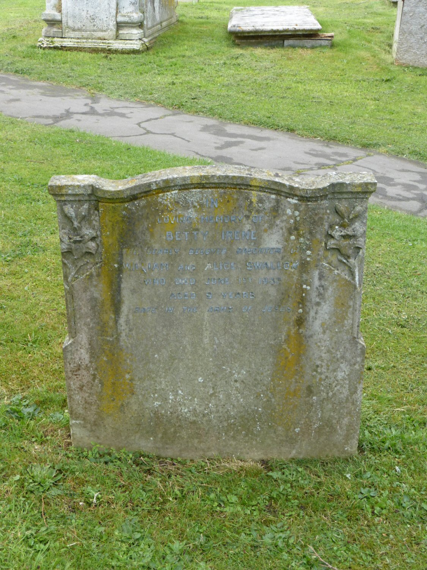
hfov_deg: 27.5
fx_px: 872
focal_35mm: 53
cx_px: 214
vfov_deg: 36.2
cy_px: 285
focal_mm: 9
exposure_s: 1/125
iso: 100
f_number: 4.4
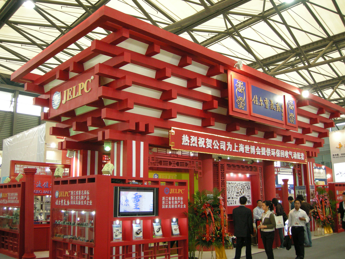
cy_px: 130
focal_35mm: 36
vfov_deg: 39.7
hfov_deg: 51.4
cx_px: 172
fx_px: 359
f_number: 2.7
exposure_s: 1/49.2
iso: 252
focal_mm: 7.5
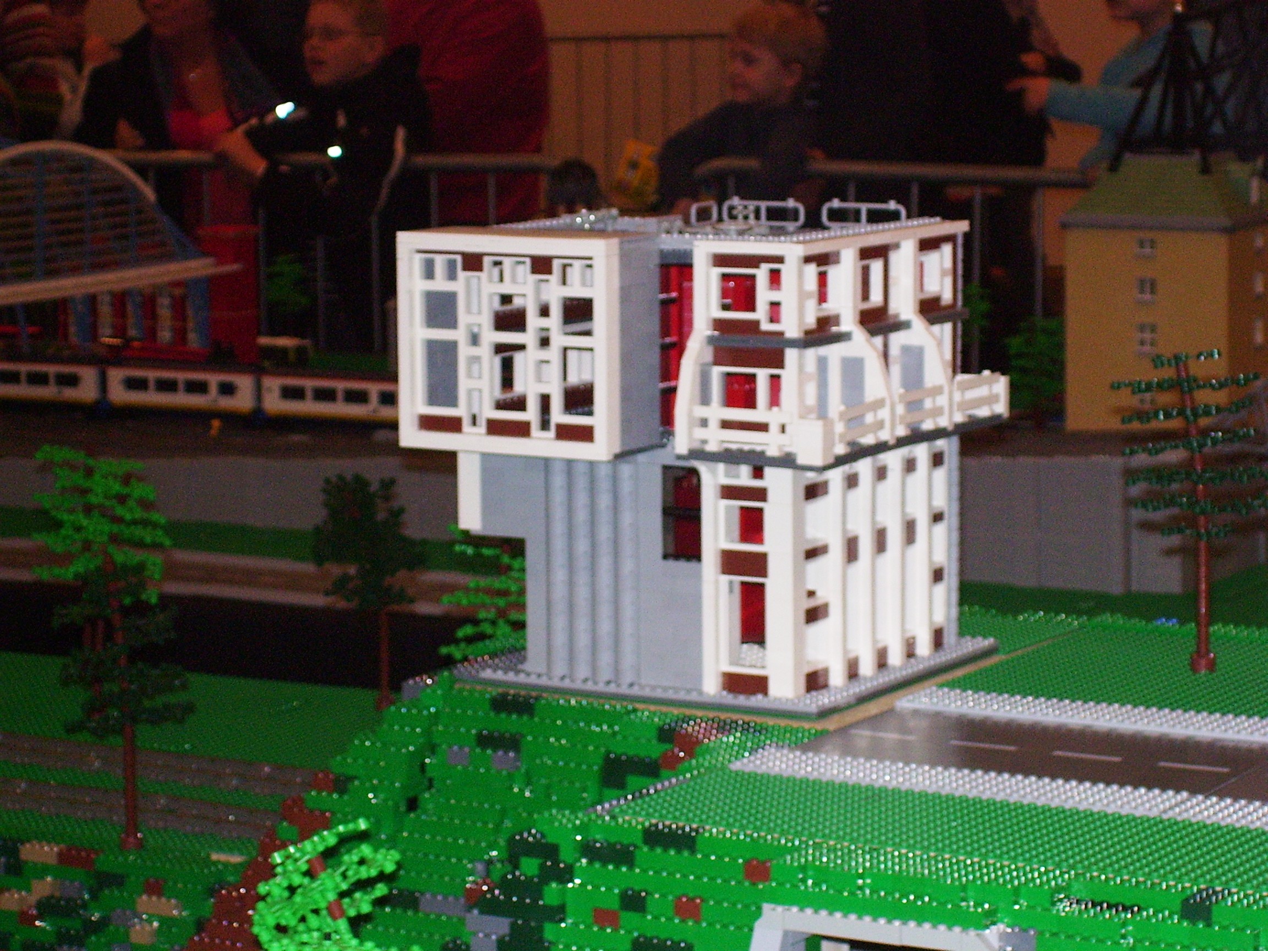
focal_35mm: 108
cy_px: 476
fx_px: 3956
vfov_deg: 13.7
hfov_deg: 18.2
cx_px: 634
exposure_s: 1/90
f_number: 4.6
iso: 200
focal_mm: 18
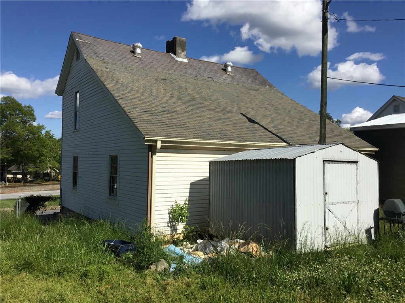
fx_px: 363
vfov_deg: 45.4
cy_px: 152
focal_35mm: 31
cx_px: 202
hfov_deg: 58.4
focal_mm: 3.3
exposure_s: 1/2632
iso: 25
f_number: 2.4
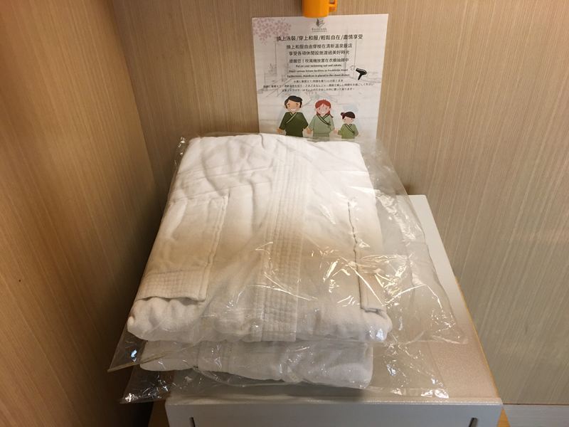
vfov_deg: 48.2
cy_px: 214
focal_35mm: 29
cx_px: 284
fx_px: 477
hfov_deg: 61.7
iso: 80
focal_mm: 4.15
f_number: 2.2
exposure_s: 1/15
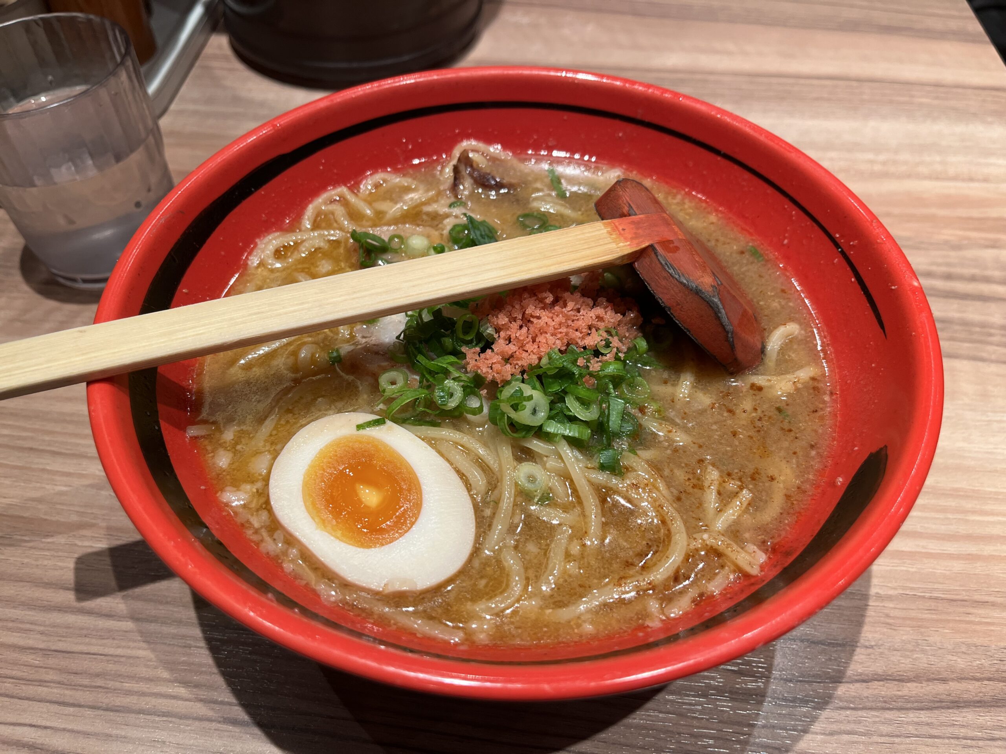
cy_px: 377
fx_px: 756
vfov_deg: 53.1
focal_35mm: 26
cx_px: 503
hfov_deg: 67.3
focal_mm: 5.1
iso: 80
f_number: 1.6
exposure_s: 1/100
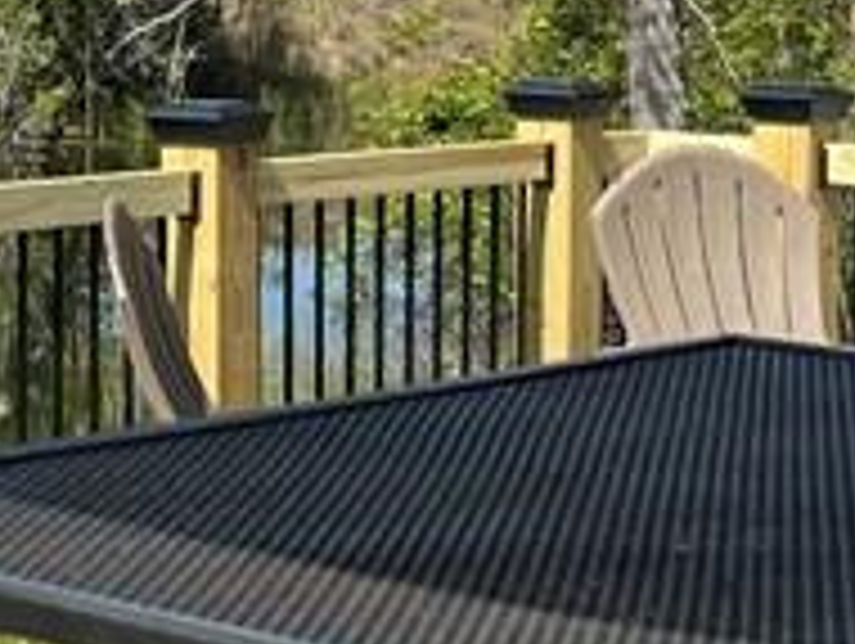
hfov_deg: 13.6
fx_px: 3462
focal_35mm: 140
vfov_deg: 10.4
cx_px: -225
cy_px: -140
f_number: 1.5
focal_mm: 5.7
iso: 50
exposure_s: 1/3356
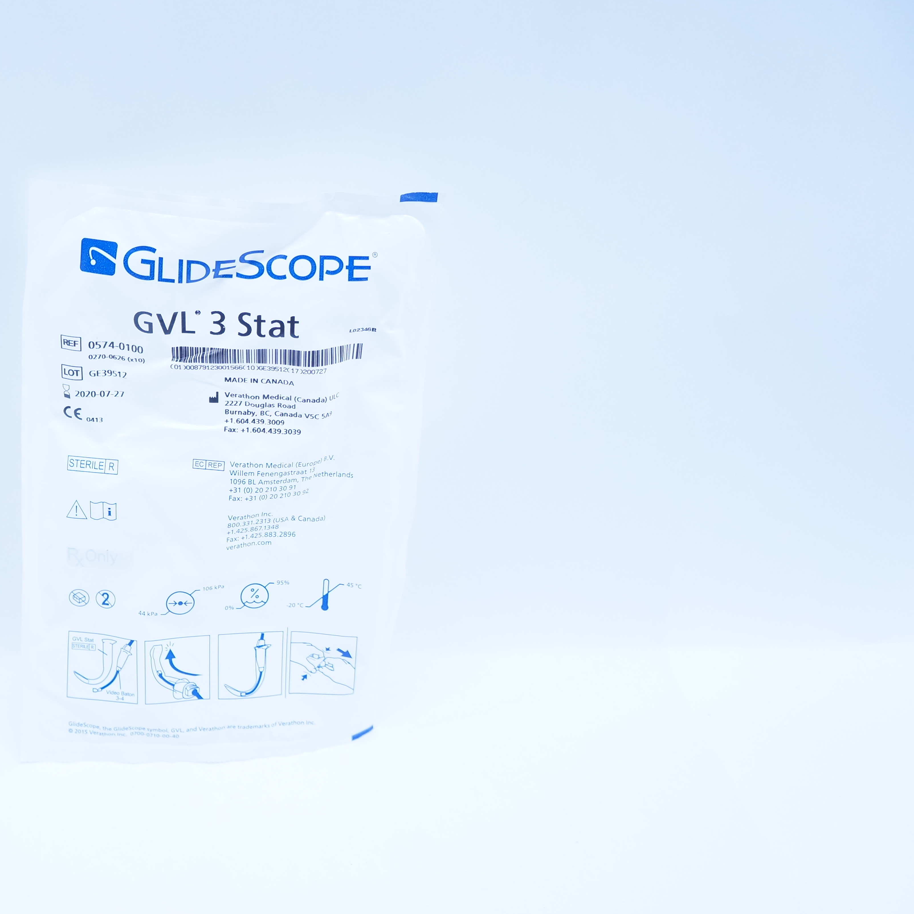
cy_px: 460
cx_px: 223
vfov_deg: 42.8
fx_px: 1165
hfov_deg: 41.5
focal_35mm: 39
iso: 800
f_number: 4.5
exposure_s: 1/250
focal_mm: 20
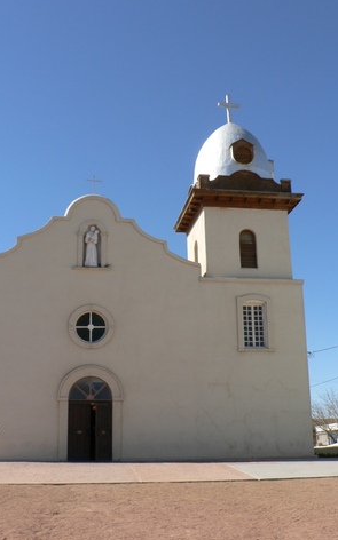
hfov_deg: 30.5
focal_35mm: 42
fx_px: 619
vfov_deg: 47.2
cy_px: 271
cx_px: 147
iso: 80
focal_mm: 6.5
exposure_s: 1/400
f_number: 5
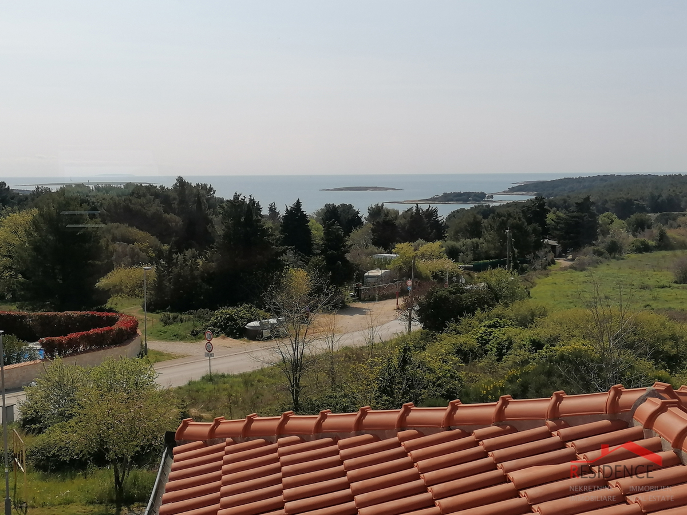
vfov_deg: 27.0
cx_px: 344
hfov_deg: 35.5
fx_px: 1072
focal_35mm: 54
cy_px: 258
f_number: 1.8
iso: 50
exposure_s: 1/2475
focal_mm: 4.75
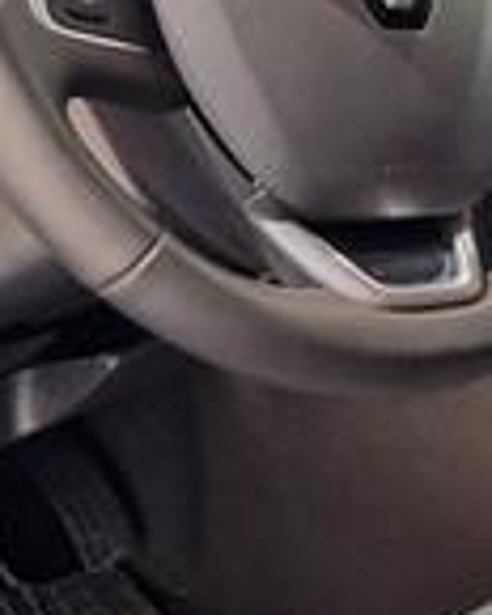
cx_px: 662
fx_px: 1802
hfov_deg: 14.8
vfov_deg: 19.4
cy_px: 335
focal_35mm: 99
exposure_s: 1/50
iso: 640
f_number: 1.8
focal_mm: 5.4
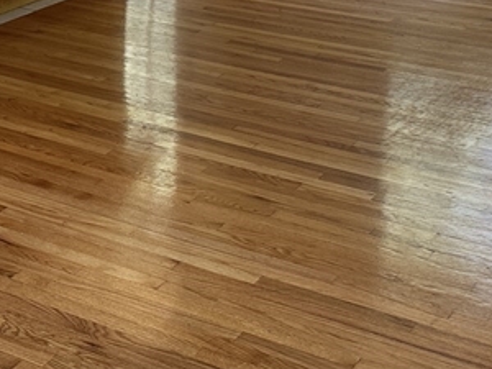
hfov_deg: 21.7
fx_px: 1165
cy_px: -200
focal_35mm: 82
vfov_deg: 16.3
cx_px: -131
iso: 125
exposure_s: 1/121
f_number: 1.78
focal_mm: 6.86
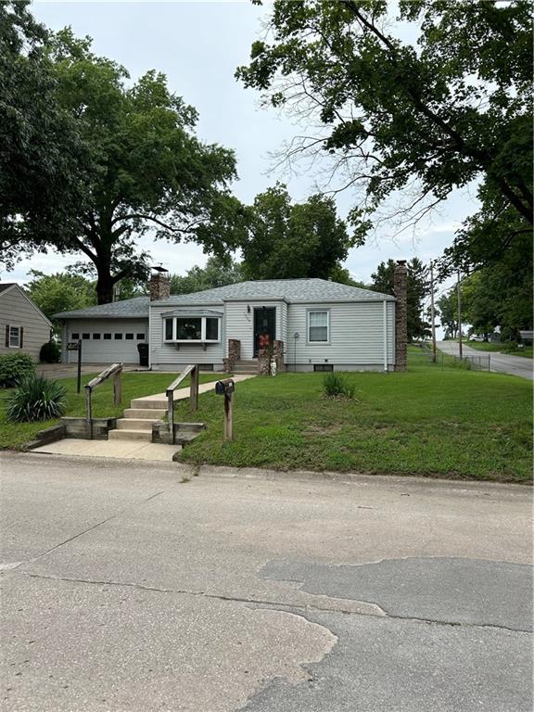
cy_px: 356
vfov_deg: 67.3
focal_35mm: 26
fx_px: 535
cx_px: 267
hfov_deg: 53.1
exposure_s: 1/2208
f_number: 1.5
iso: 50
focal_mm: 5.7
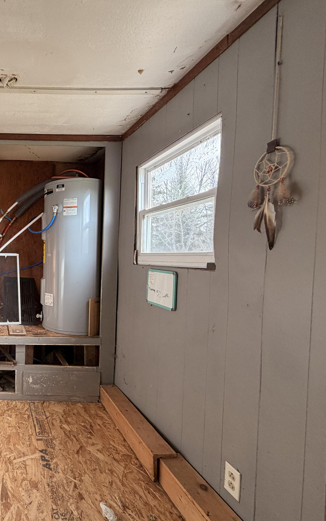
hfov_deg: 48.2
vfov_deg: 85.1
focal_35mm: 20
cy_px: 262
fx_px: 284
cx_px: -6
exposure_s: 1/121
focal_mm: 2.22
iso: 160
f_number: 2.2
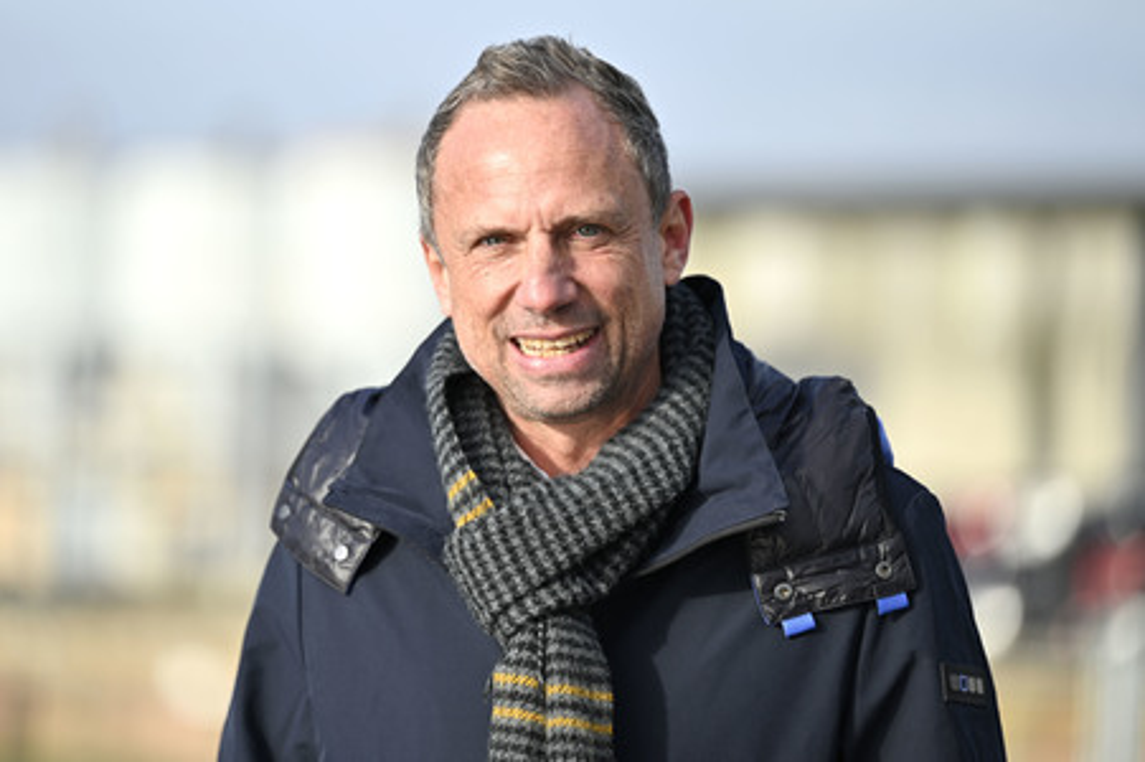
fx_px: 5244
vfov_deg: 8.3
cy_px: 381
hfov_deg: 12.5
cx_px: 572
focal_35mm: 165
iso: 64
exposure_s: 1/800
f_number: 2.8
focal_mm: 165
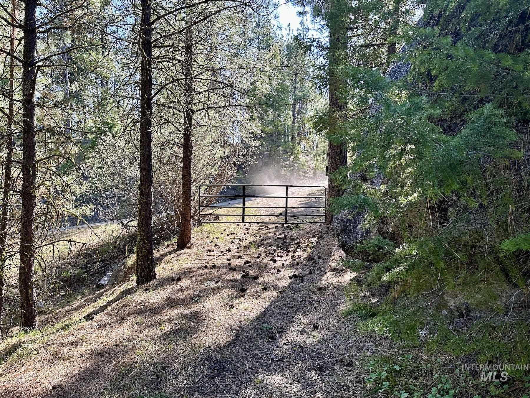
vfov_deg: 56.8
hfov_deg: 71.6
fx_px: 367
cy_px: 199
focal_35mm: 24
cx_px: 265
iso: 80
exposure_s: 1/498
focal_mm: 6.86
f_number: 1.78
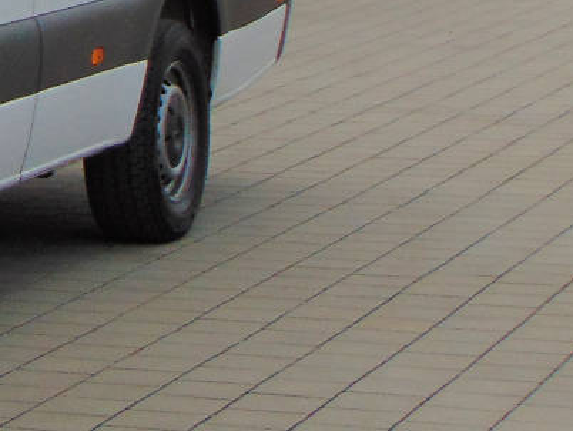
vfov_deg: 7.4
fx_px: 3296
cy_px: -83
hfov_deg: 9.4
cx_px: -502
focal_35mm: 199
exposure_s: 1/500
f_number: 3.5
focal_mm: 9
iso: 80
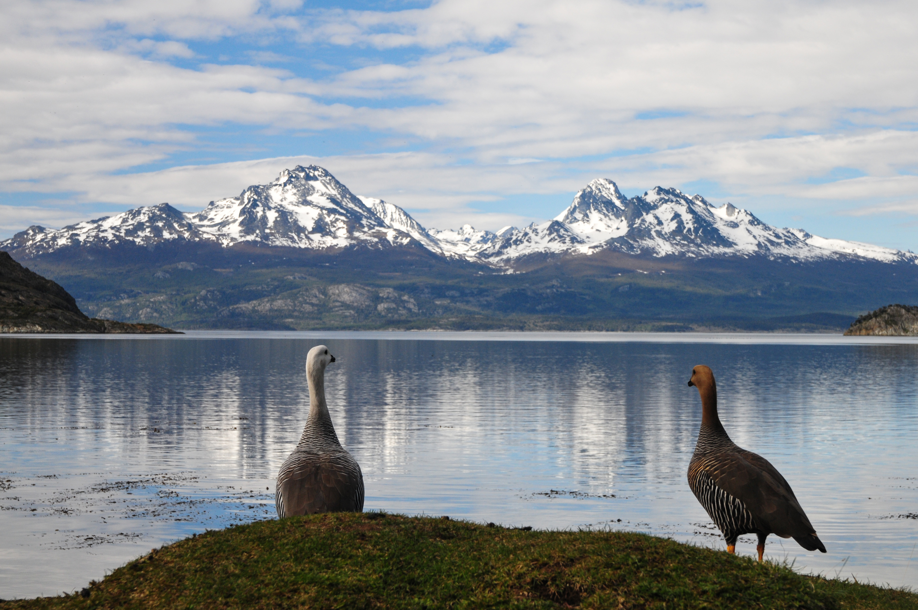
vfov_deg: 18.1
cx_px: 459
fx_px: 1910
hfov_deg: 27.0
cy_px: 305
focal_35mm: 75
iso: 500
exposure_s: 1/400
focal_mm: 50
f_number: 7.1
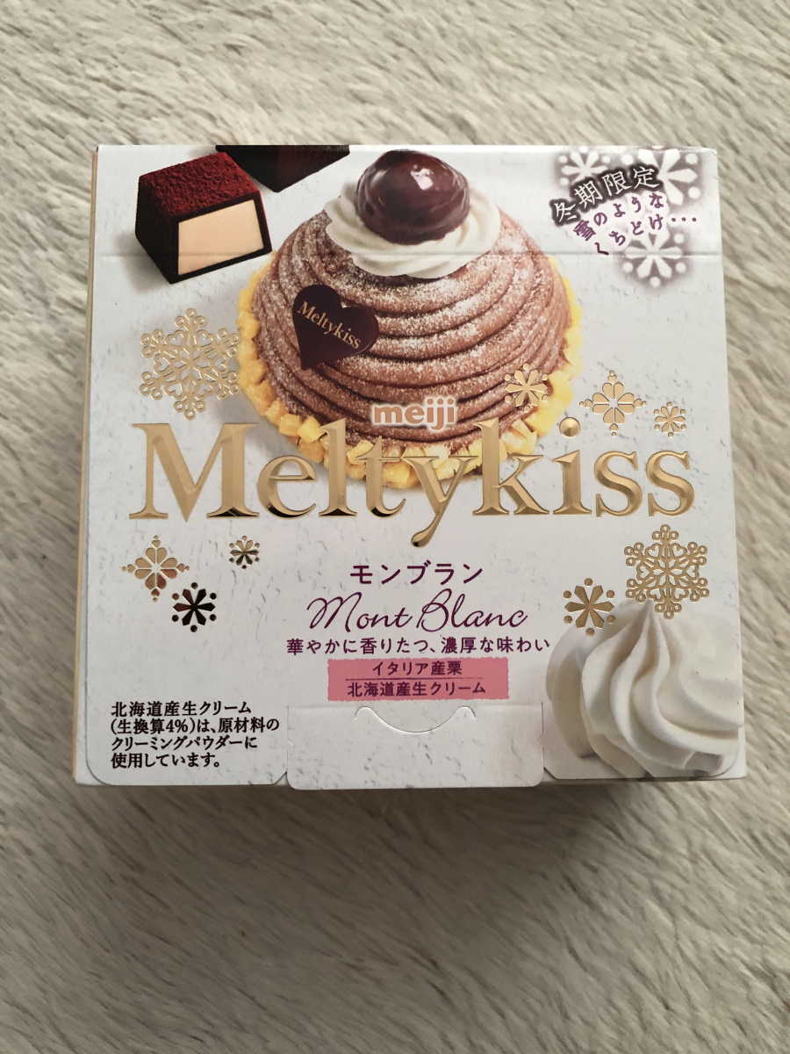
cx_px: 395
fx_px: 852
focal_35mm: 28
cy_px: 527
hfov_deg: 49.7
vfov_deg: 63.4
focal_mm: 3.99
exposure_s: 1/15
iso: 80
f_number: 1.8
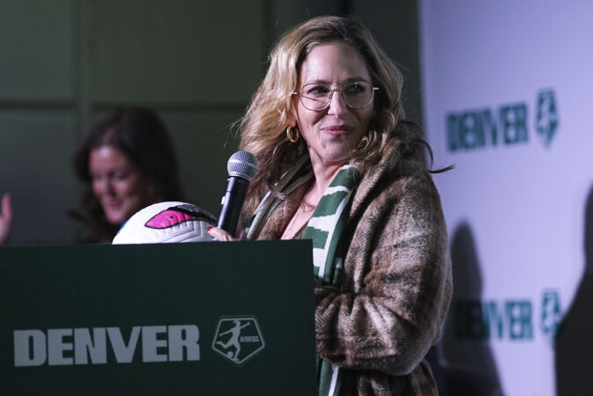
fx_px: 3561
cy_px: 198
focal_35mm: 216
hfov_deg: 9.5
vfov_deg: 6.4
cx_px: 296
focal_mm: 144
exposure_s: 1/800
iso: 2500
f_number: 2.8
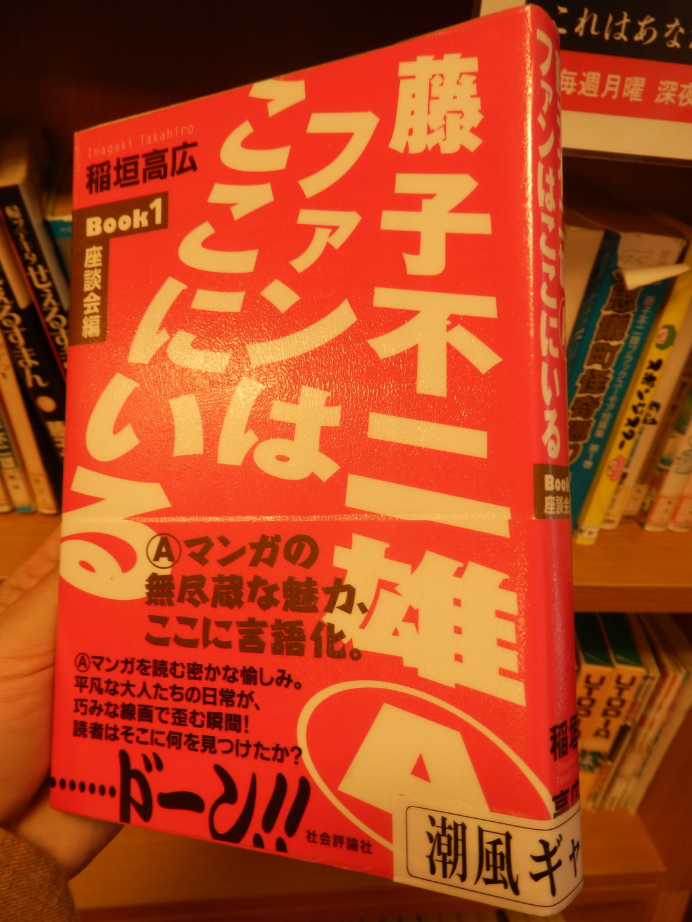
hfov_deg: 51.4
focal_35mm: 27
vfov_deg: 65.3
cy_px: 461
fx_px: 720
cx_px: 346
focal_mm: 5
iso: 100
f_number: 3.2
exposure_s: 1/50
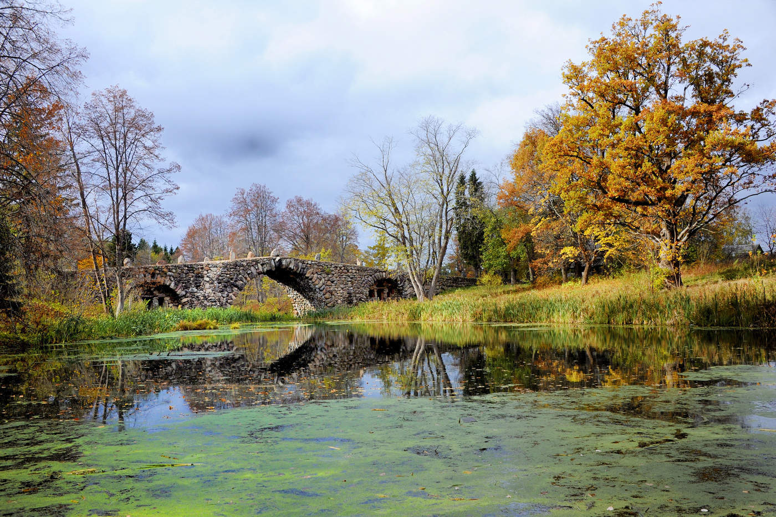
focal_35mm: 34
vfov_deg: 38.8
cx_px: 388
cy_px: 258
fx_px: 733
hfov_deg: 55.8
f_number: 9
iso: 800
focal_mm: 34
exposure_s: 1/320
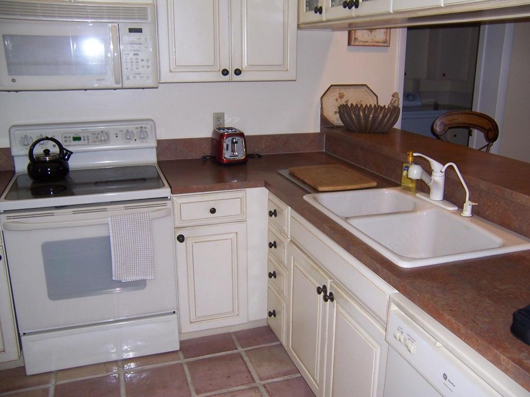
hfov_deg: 55.4
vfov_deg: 42.9
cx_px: 265
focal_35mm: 33
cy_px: 198
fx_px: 505
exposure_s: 1/60
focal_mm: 5.5
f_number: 2.8
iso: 80
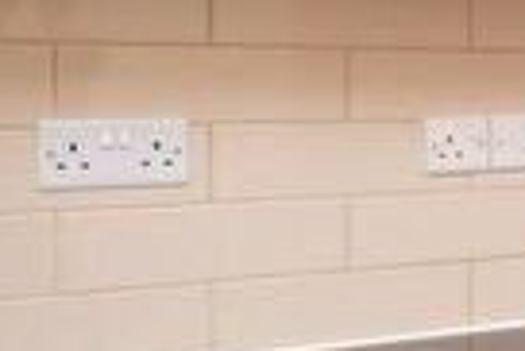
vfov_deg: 17.7
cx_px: 1131
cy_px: 93
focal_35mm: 77
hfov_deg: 16.8
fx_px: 1124
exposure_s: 1/60
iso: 320
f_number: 8
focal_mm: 10
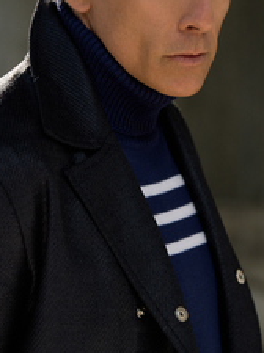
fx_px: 2356
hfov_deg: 6.4
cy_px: 96
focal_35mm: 231
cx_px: 163
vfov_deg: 8.6
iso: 1600
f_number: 5.6
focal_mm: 135
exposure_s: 1/250
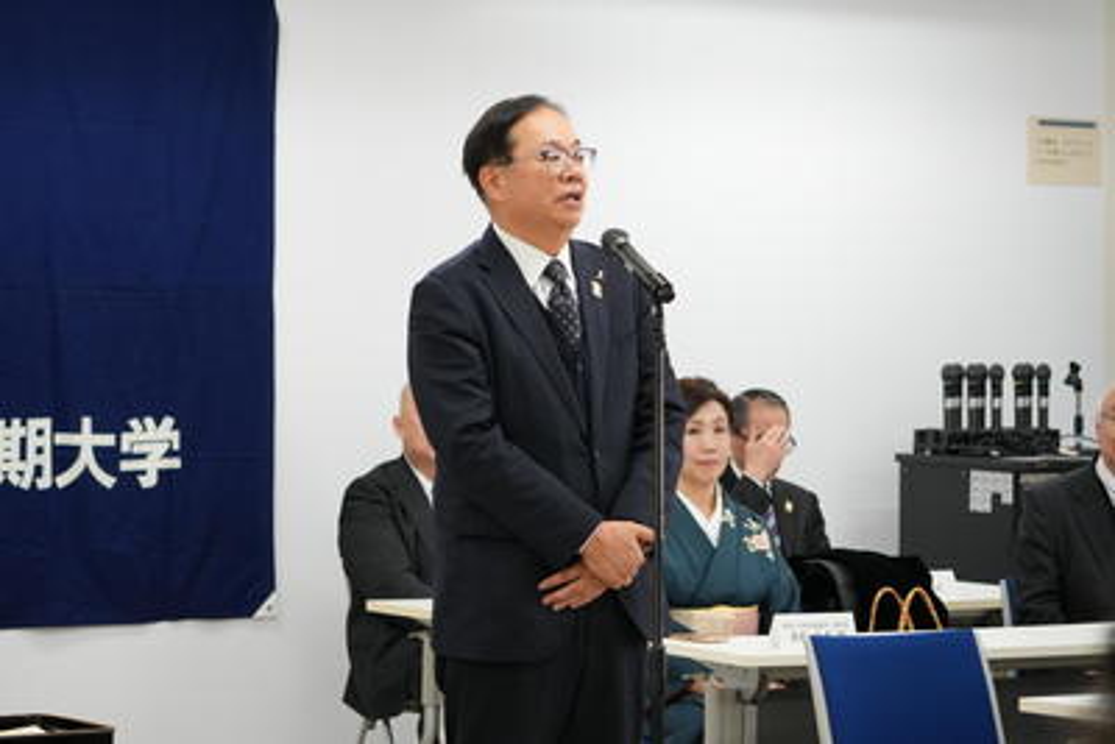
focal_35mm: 105
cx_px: 558
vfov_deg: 13.1
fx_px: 3253
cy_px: 372
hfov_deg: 19.4
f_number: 4.5
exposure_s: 1/125
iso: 1000
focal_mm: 70
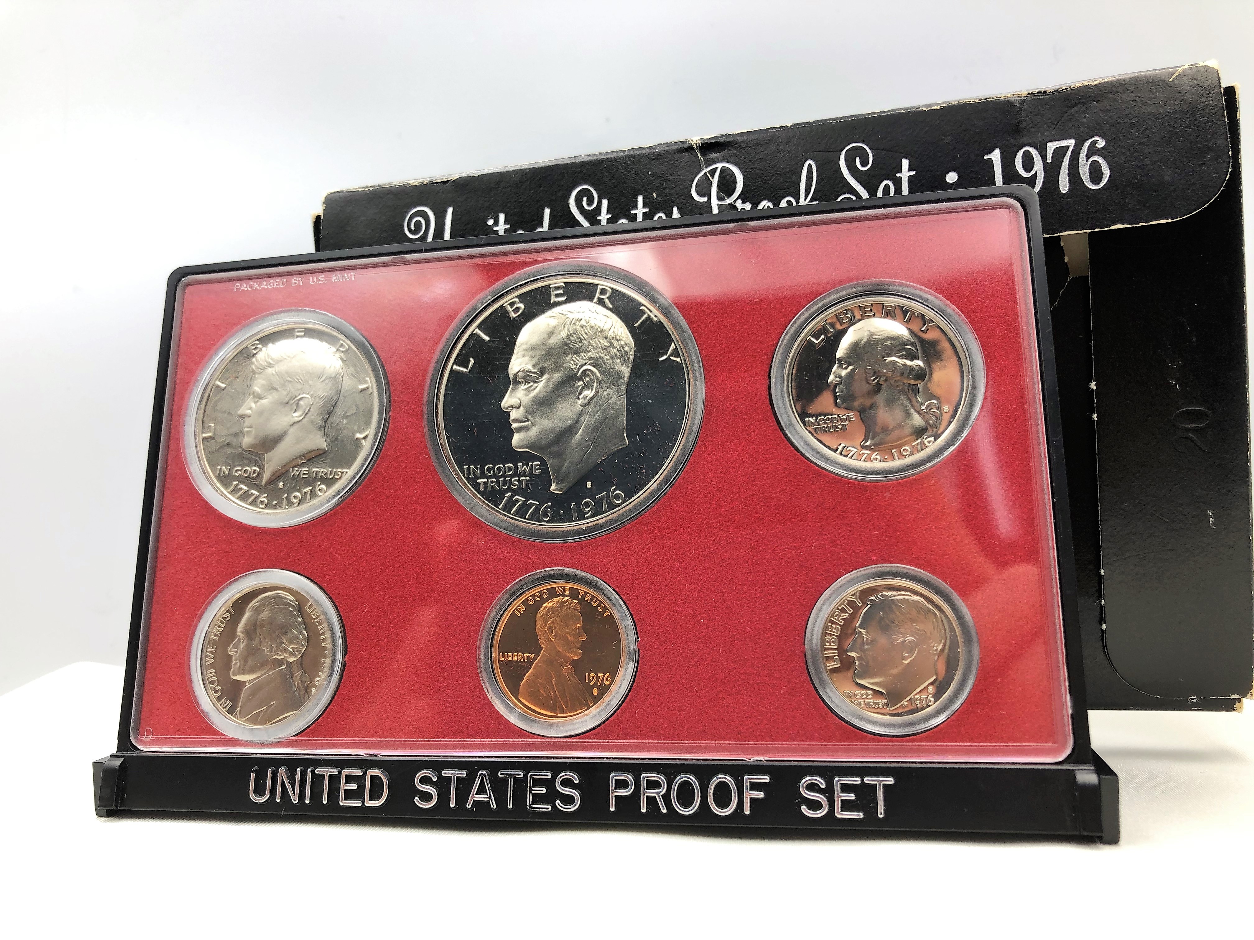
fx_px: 1014
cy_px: 470
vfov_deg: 49.7
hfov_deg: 63.5
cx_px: 627
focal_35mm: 28
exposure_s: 1/87
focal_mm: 3.99
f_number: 1.8
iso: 20
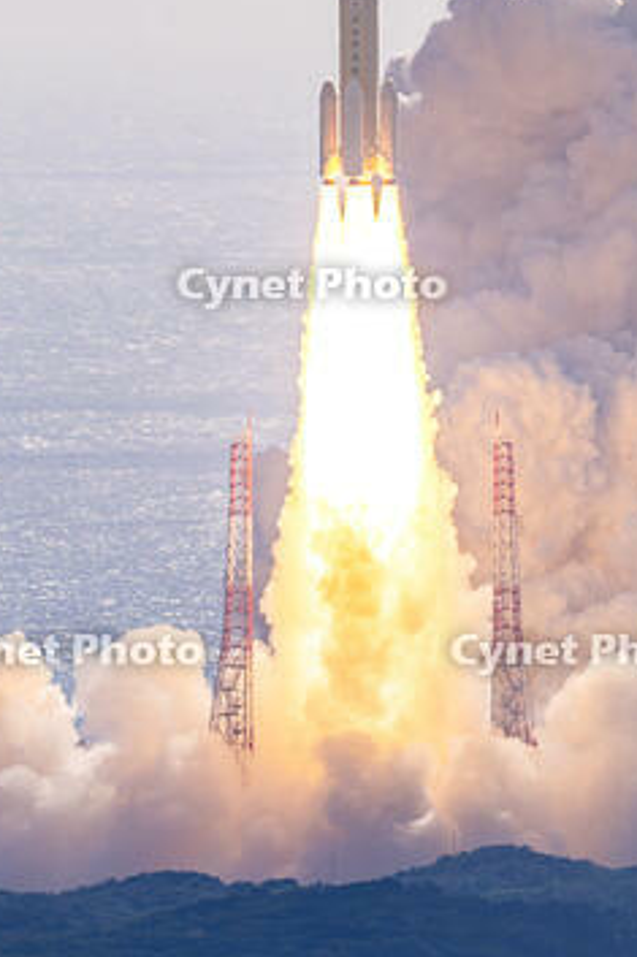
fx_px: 25291
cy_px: 277
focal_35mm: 952
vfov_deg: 2.2
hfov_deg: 1.4
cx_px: 328
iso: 80
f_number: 10
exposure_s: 1/1600
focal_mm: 560
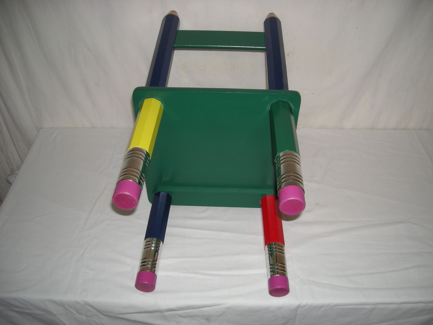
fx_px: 438
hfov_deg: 52.6
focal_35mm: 35
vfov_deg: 40.7
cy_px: 162
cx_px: 216
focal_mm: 5.7
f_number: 2.8
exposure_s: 1/37.8
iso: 50
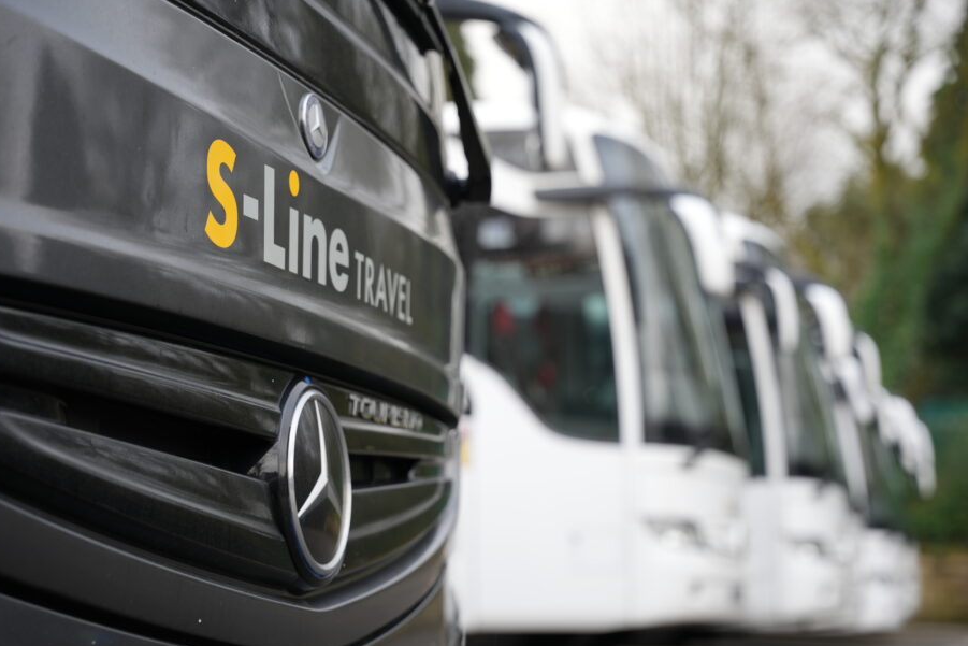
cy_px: 319
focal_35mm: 77
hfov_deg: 26.3
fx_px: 2071
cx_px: 469
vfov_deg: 17.7
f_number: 2.8
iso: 100
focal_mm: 70
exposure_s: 1/80
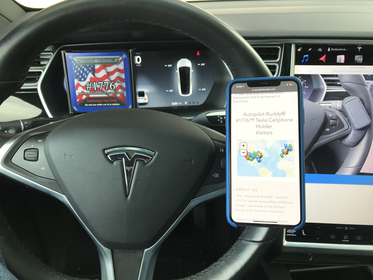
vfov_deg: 49.7
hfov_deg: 63.4
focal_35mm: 28
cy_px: 140
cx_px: 186
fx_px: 302
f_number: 1.8
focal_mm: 3.99
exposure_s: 1/60
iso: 25
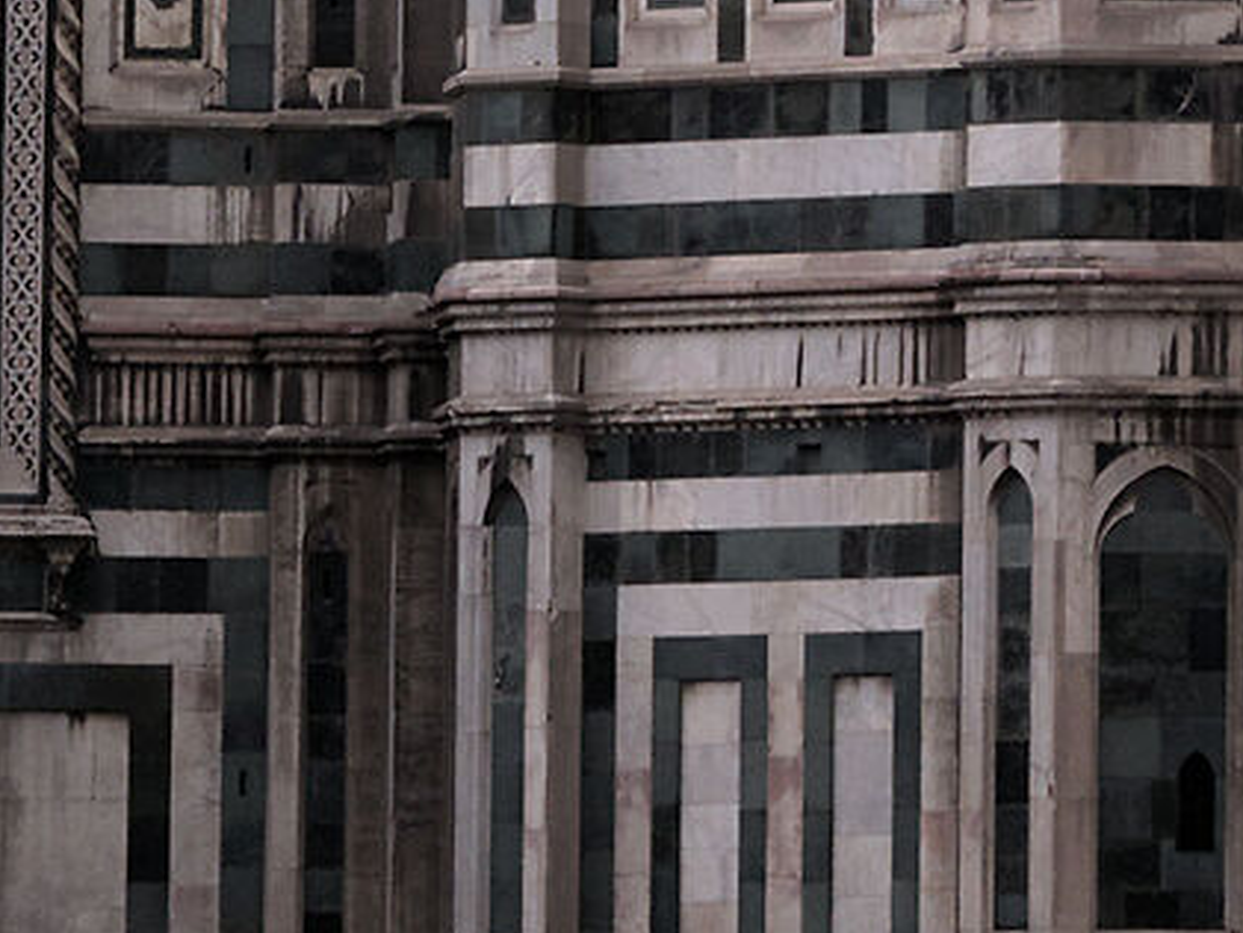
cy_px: -1196
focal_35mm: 456
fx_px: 16379
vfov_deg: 3.2
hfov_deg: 4.3
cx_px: 2545
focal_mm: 40
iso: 200
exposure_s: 1/125
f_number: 7.1
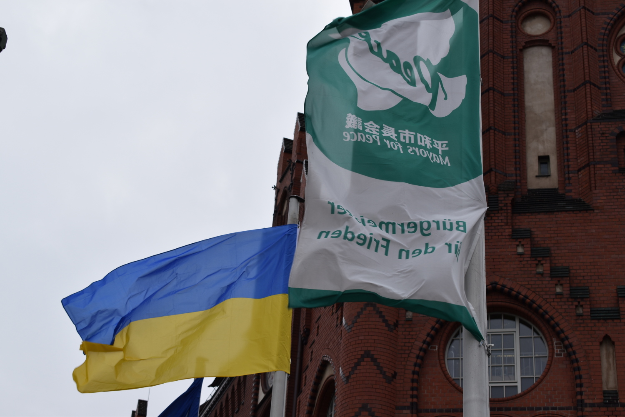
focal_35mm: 69
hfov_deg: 29.2
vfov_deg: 19.7
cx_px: 312
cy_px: 208
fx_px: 1198
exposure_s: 1/200
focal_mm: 46
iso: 100
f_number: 8
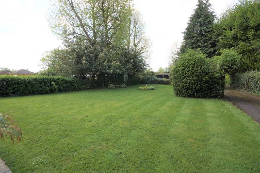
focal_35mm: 15
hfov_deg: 100.4
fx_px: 108
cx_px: 130
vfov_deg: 77.3
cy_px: 86
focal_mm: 10
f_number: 9
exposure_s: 1/60
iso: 100
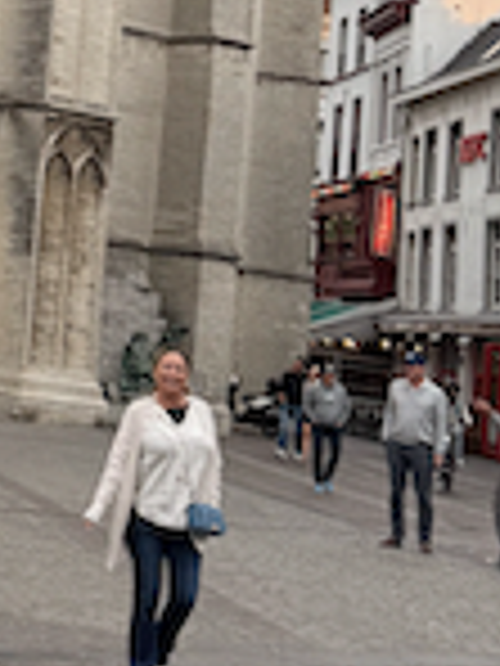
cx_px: -477
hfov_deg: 12.6
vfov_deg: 18.0
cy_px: -112
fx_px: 2003
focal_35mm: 104
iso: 80
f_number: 1.78
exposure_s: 1/329
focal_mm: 6.76
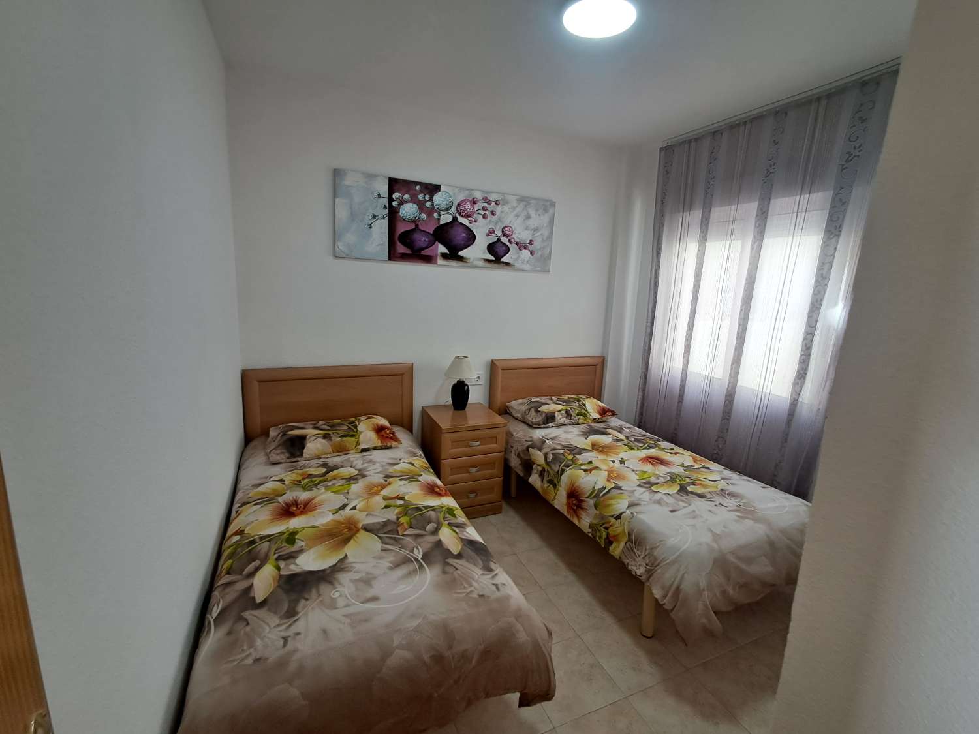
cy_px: 367
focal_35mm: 16
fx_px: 453
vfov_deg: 78.1
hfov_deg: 94.5
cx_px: 490
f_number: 2.2
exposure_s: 1/50
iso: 64
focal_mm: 1.64
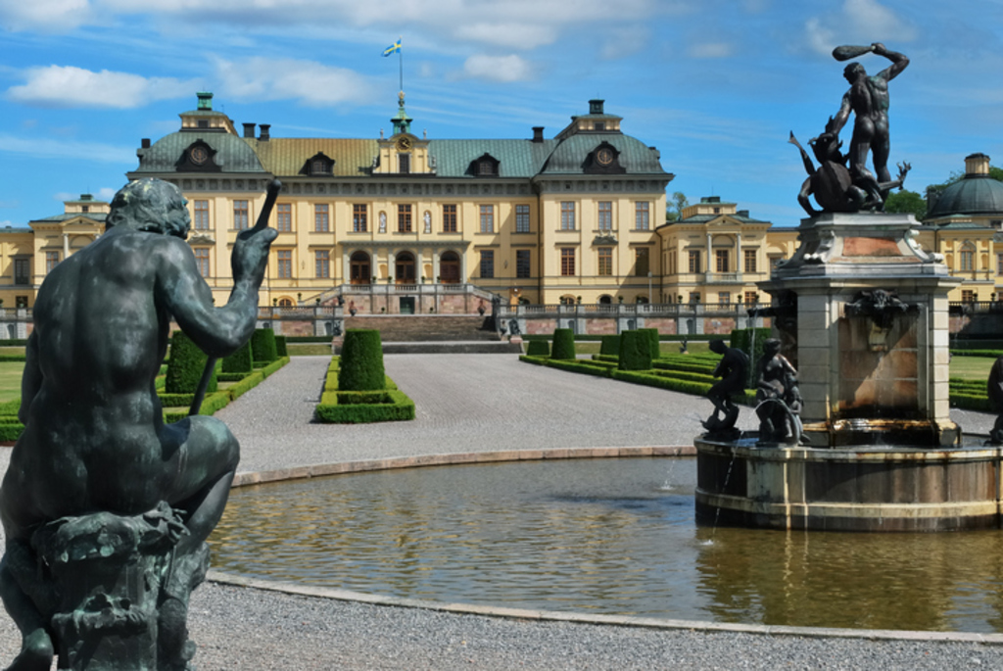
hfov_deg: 33.4
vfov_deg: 22.7
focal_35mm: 60
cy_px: 336
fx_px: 1673
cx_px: 502
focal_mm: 40
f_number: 22
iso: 200
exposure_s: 1/80
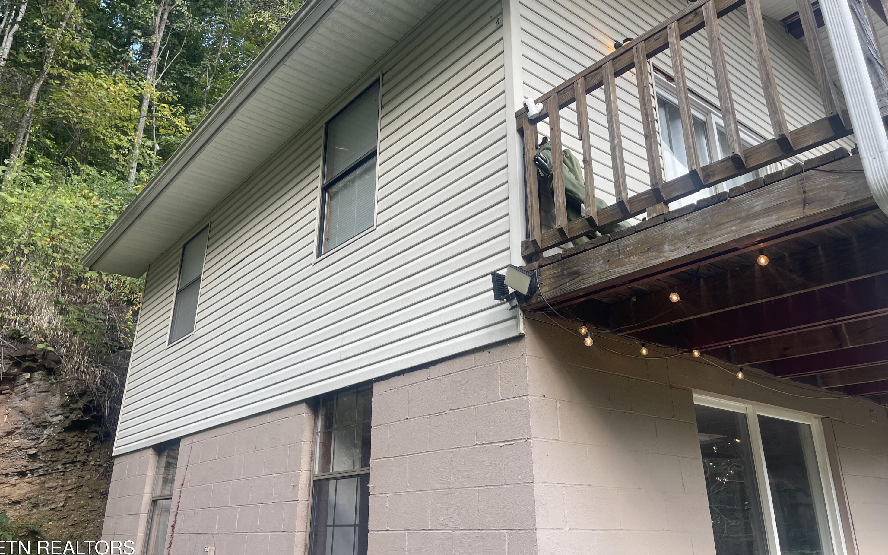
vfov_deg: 45.9
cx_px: 444
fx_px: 653
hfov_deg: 68.4
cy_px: 239
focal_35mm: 27
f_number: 1.6
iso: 32
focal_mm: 5.1
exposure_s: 1/258
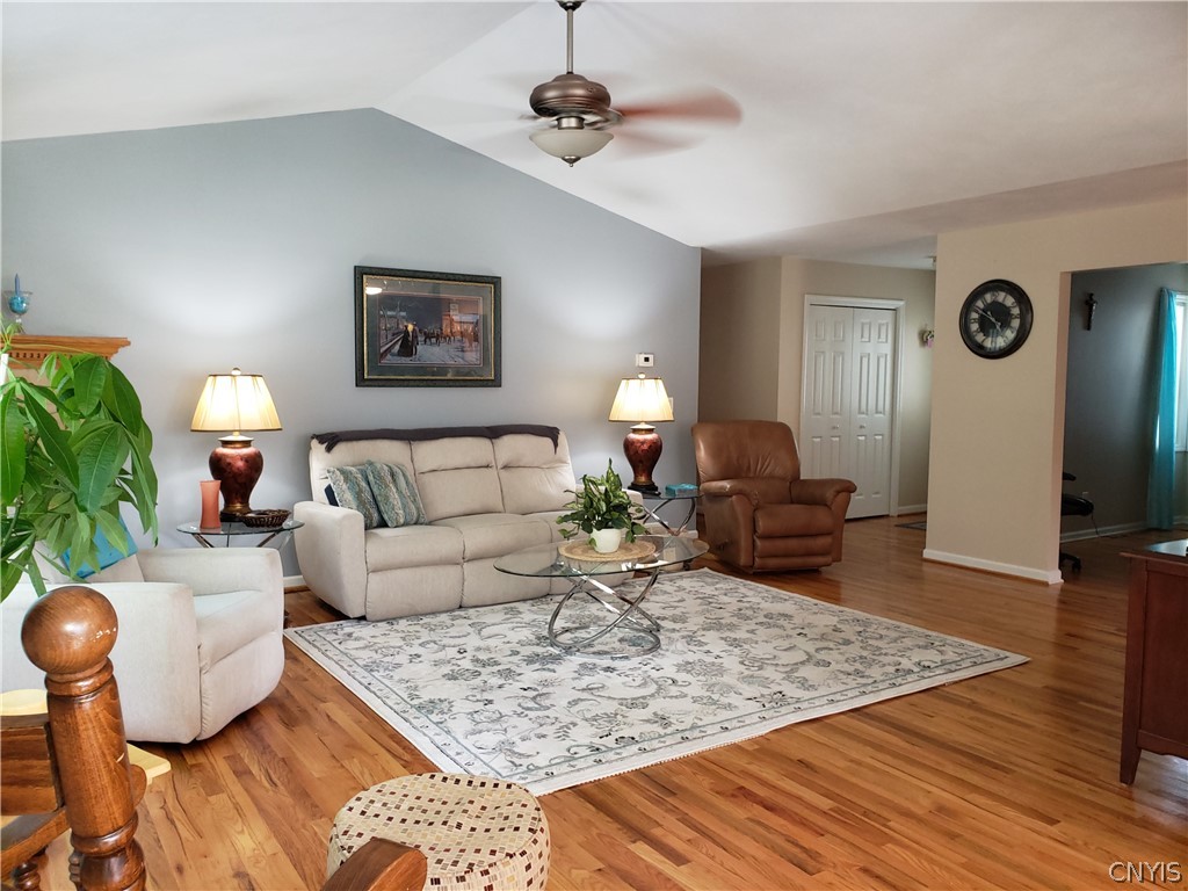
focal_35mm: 26
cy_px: 446
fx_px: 892
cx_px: 594
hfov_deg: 67.3
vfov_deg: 53.1
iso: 125
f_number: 2.4
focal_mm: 4.3
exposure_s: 1/12
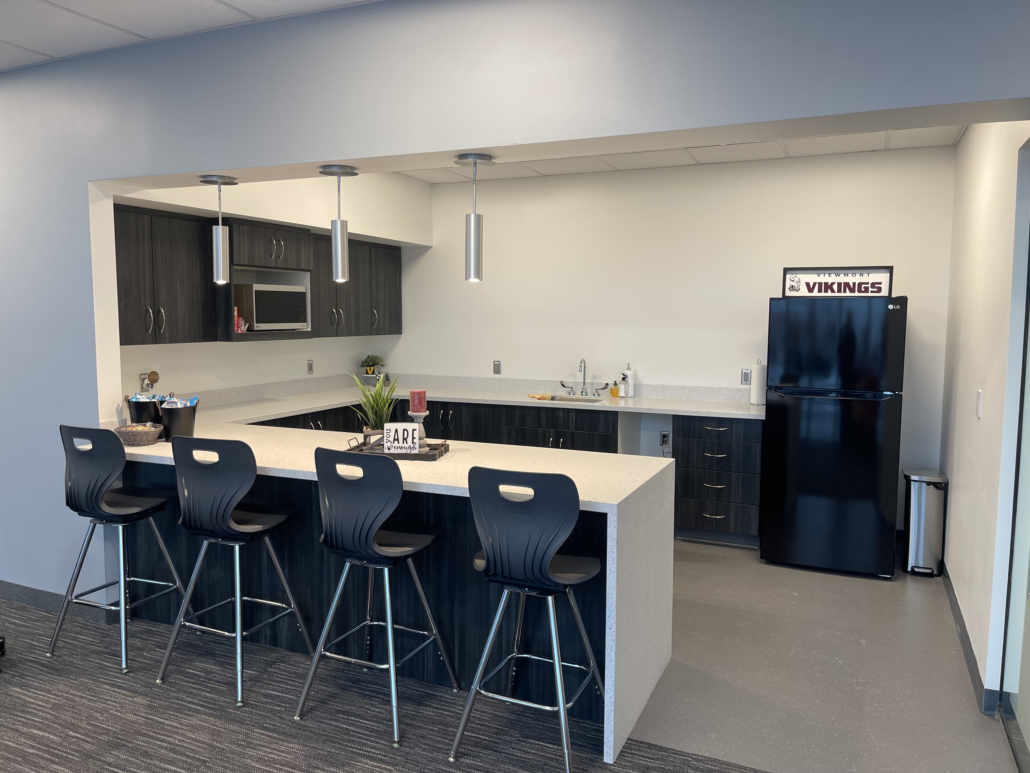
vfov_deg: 53.1
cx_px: 515
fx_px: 774
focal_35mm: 26
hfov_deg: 67.3
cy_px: 386
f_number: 1.6
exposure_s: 1/120
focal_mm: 5.1
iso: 100
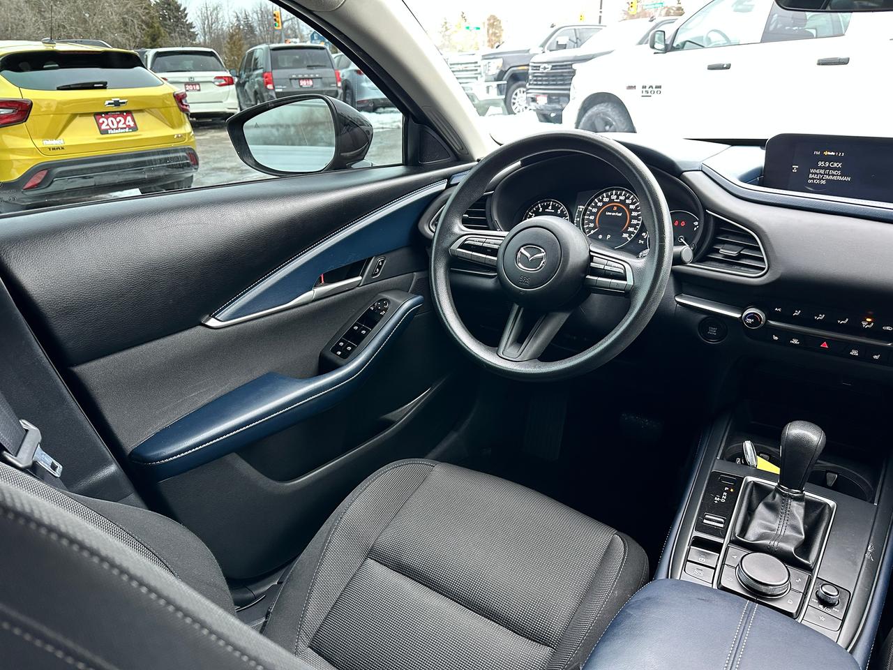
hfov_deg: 71.6
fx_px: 619
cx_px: 446
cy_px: 335
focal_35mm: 24
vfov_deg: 56.8
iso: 250
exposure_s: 1/72
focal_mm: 6.86
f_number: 1.78
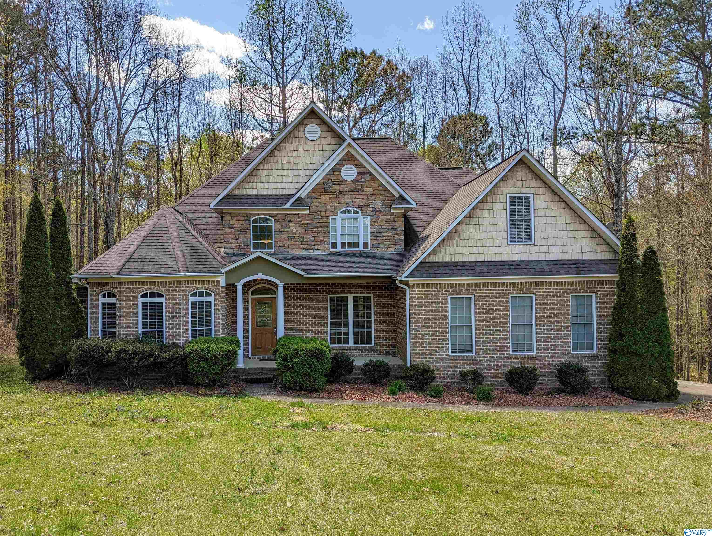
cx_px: 356
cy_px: 268
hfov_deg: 71.5
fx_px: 494
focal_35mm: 24
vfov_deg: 56.9
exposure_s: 1/808
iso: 32
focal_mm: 6.81
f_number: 1.85
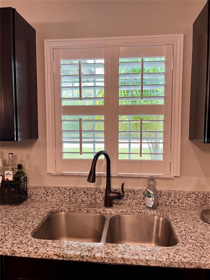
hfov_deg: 53.1
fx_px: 210
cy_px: 140
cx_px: 105
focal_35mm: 26
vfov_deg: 67.3
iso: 40
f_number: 1.6
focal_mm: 5.1
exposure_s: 1/120
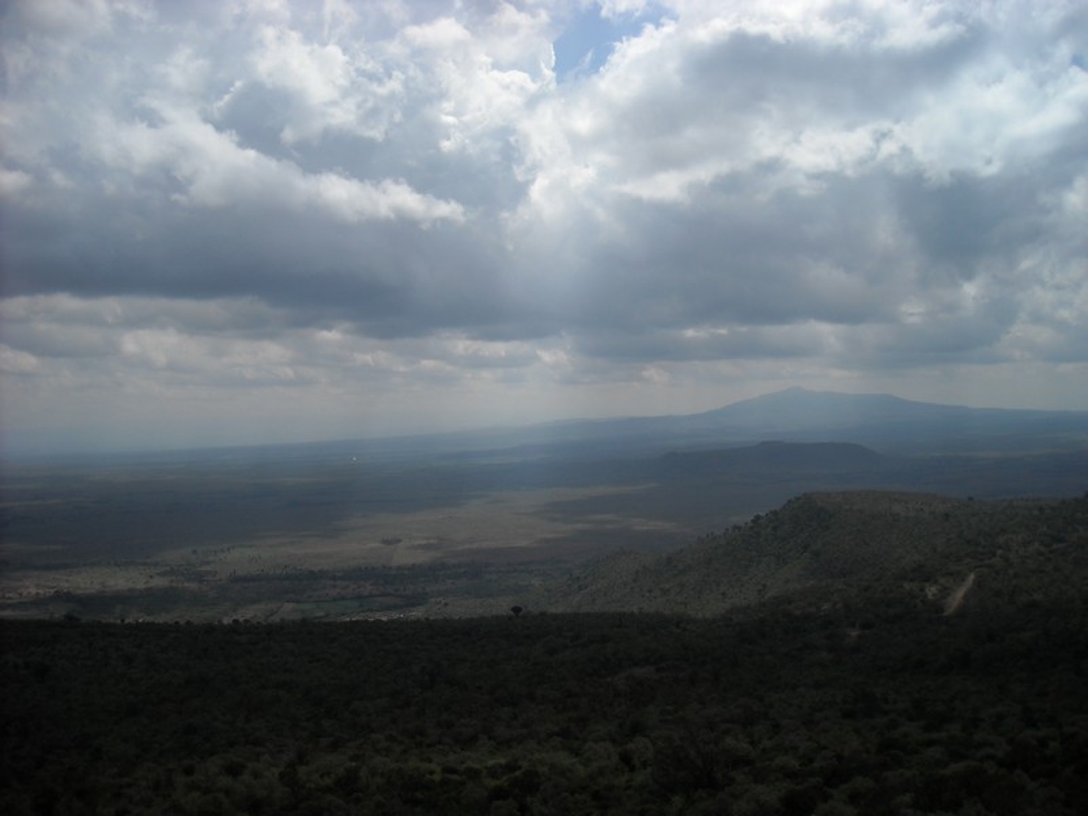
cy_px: 408
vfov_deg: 40.7
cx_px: 544
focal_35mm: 35
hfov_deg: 52.6
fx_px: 1100
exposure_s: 1/738
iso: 64
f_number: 5.6
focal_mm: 5.7
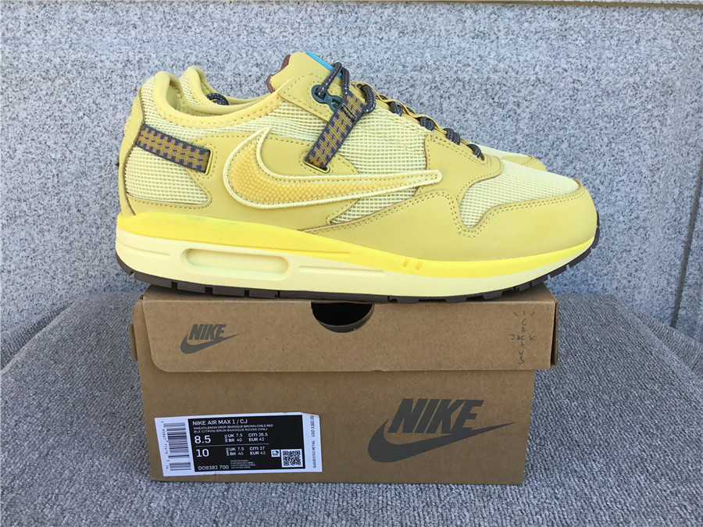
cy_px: 264
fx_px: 630
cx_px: 352
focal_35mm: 31
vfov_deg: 45.4
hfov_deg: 58.4
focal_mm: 3.3
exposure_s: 1/251
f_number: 2.4
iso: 25
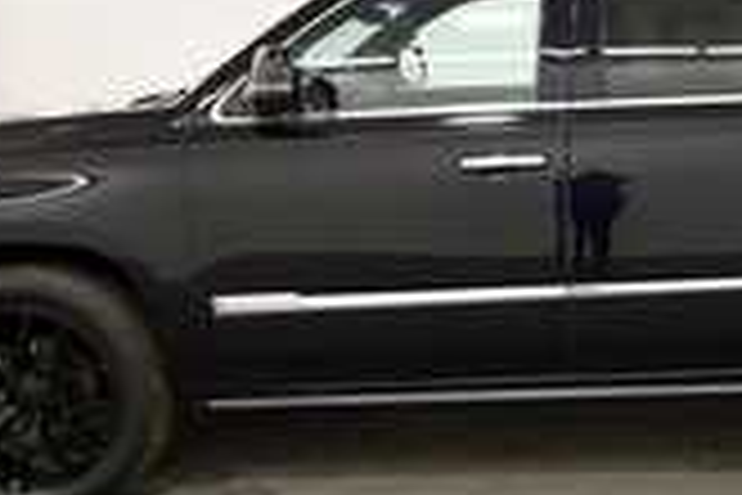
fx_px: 948
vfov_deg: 29.2
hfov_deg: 40.7
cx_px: 612
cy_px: 209
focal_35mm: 46
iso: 900
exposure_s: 1/125
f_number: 5
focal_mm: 13
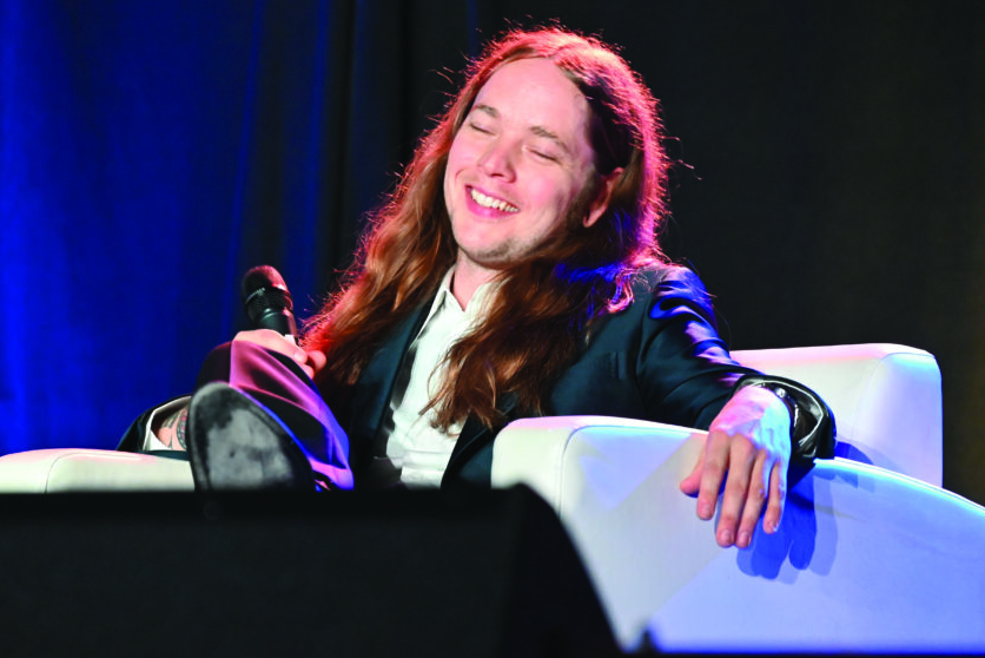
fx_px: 6705
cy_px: 348
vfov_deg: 5.6
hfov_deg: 8.4
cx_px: 436
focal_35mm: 245
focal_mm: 200
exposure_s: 1/125
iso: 6400
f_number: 6.3
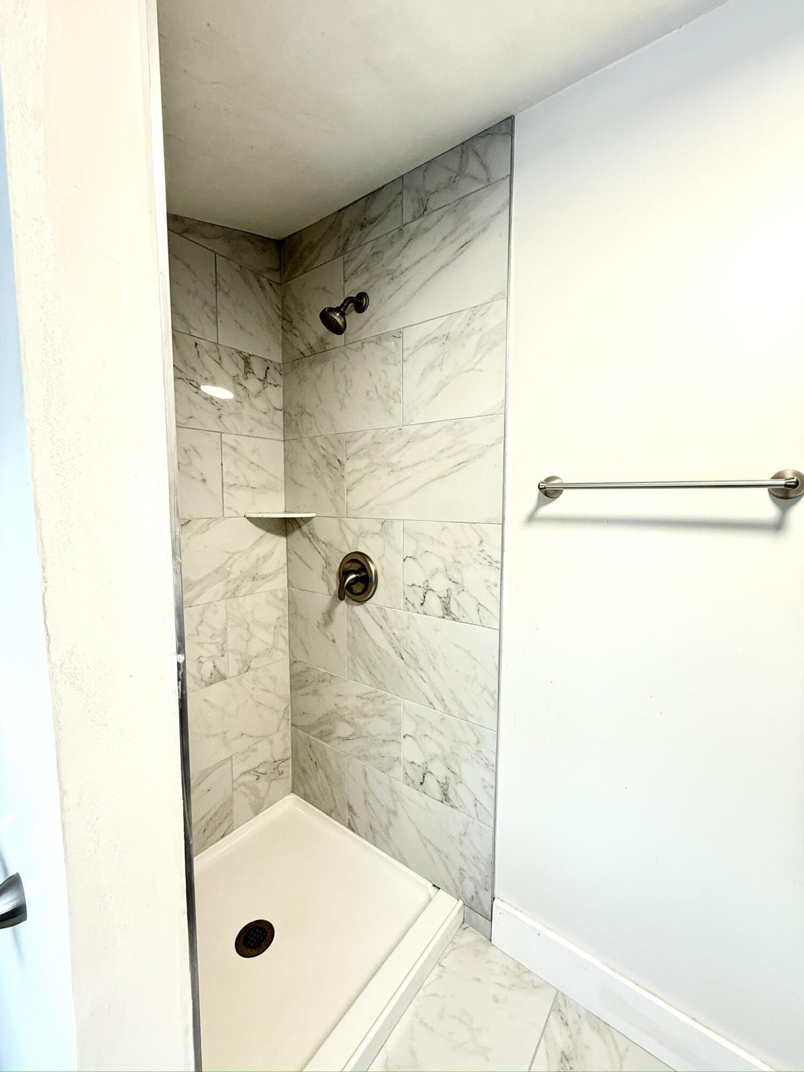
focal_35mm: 14
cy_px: 536
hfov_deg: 85.7
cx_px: 402
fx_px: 434
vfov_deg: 102.1
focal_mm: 2.22
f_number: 2.2
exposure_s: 1/60
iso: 200
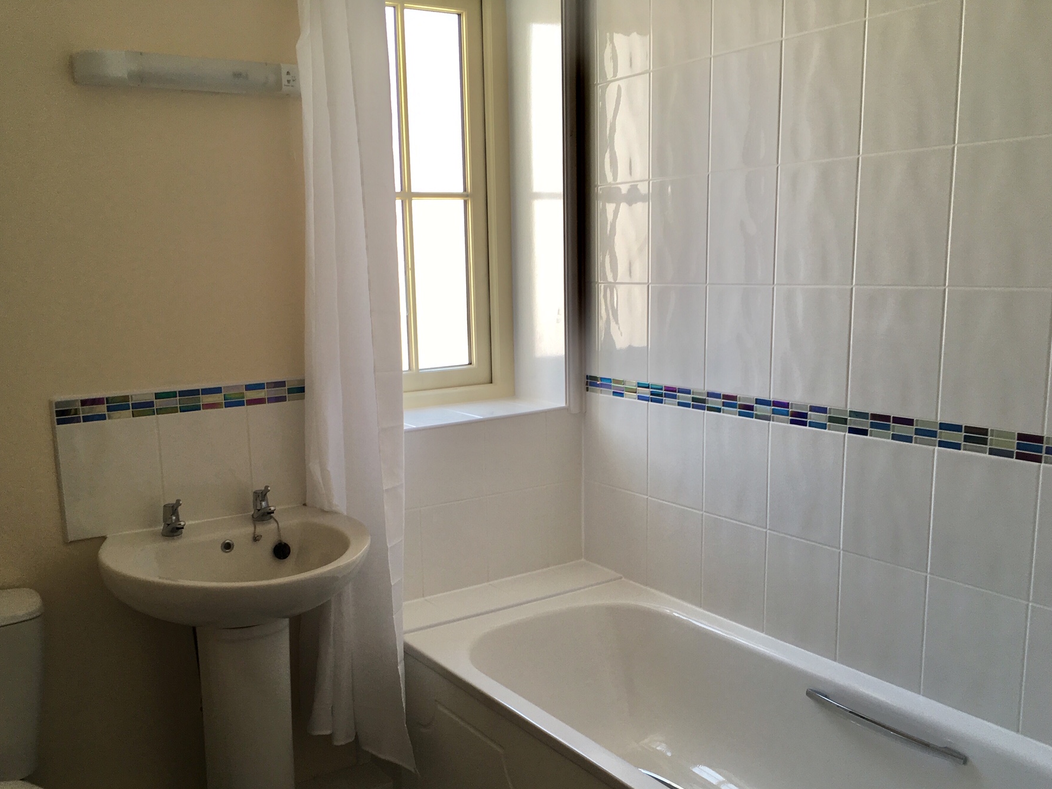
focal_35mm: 33
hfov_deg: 55.3
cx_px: 481
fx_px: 1003
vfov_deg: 42.9
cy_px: 446
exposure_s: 1/50
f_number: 2.2
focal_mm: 4.15
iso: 25
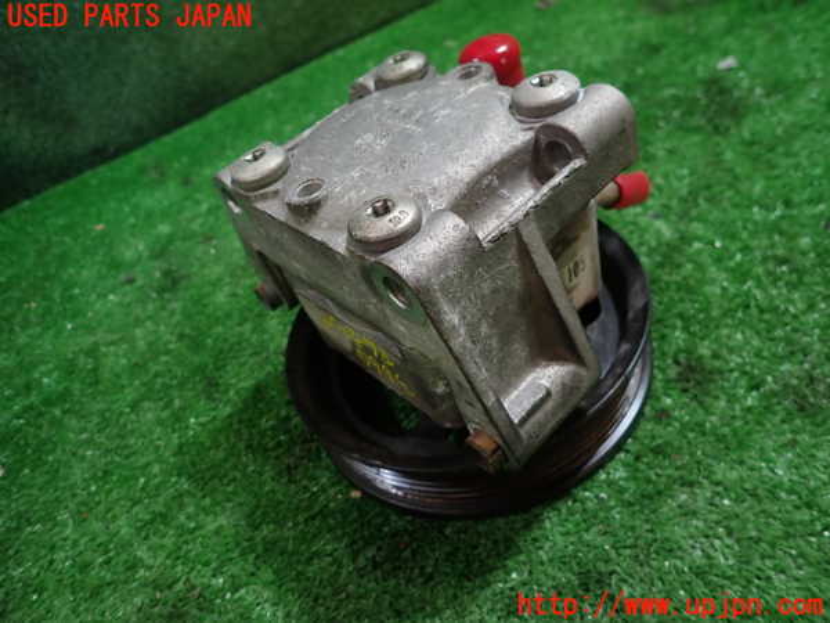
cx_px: 415
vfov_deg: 54.9
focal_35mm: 25
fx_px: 599
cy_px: 312
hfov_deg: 69.4
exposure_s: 1/40
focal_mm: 4.5
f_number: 2
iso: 200
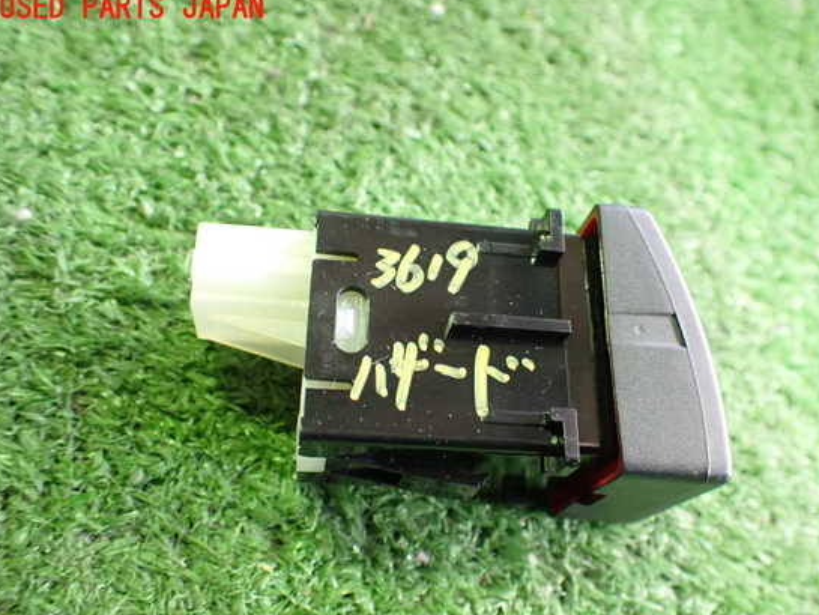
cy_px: 328
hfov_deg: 55.3
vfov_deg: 42.9
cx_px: 442
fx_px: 781
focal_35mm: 33
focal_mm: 5.4
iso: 800
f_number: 2.3
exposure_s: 1/40
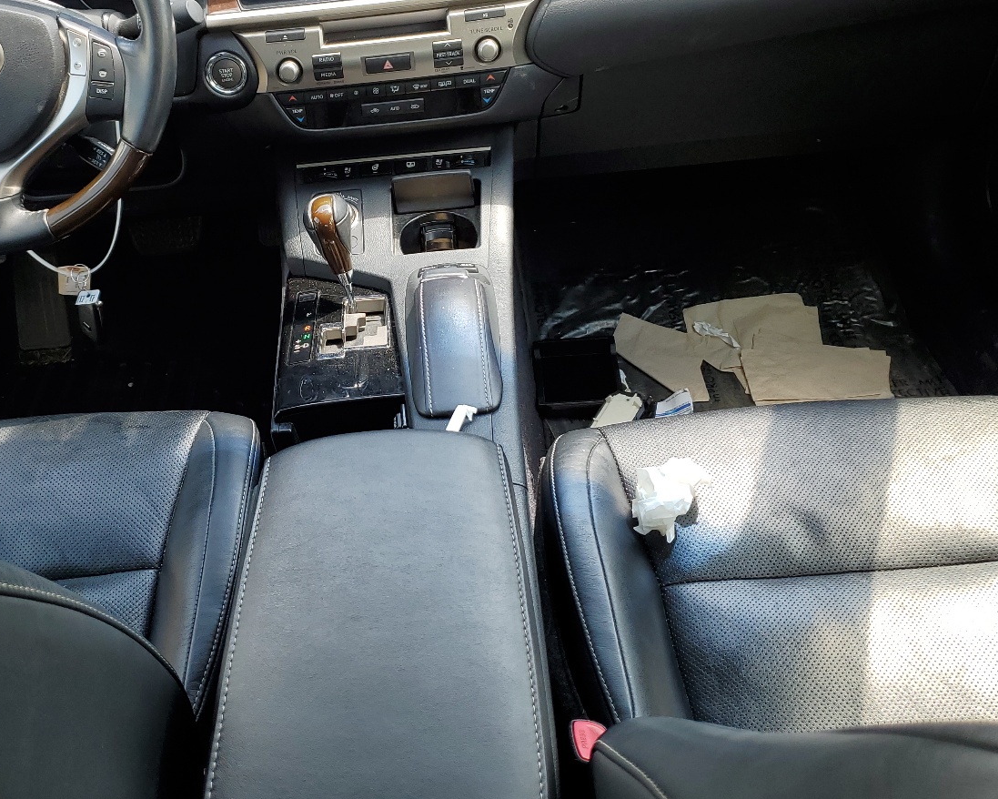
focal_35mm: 37
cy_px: 277
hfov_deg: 48.4
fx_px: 1093
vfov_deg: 39.7
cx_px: 350
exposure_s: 1/294
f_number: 1.5
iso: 50
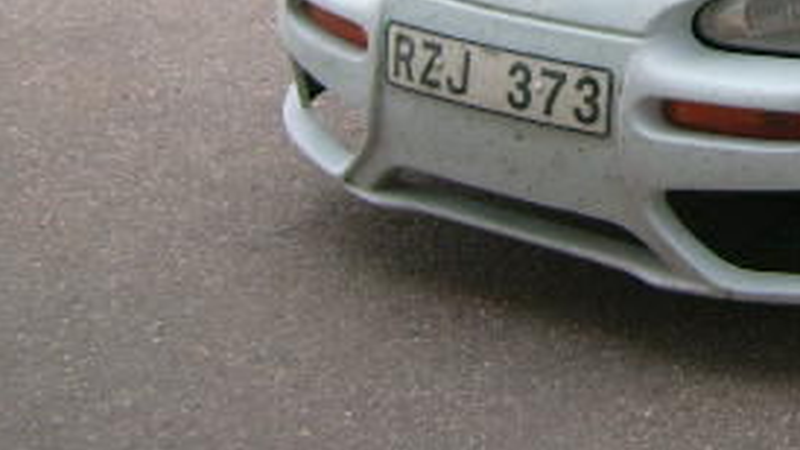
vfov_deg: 13.2
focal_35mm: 89
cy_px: -102
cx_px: 858
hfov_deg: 22.7
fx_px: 1888
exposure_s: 1/71
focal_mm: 5.95
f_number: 2.8
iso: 50
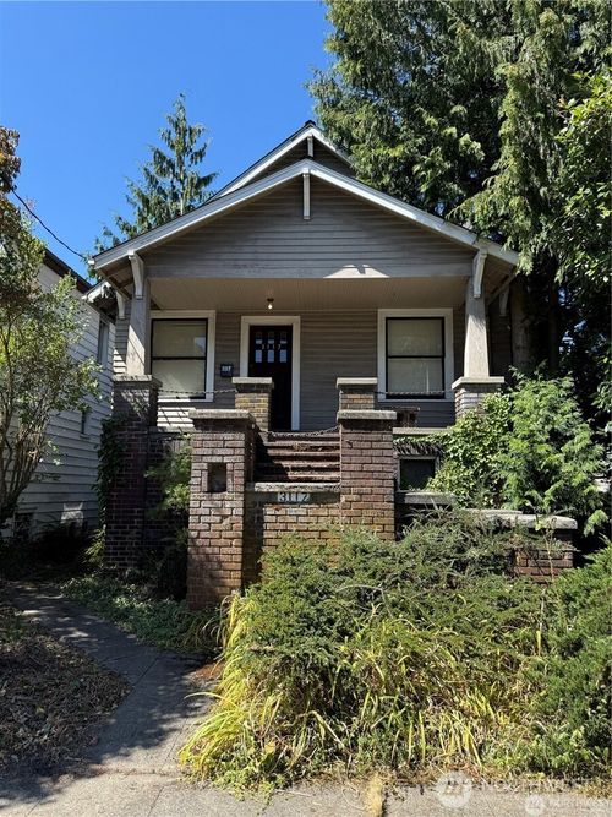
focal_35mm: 24
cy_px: 408
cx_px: 306
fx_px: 566
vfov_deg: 71.6
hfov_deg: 56.8
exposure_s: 1/1337
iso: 80
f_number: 1.78
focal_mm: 6.76
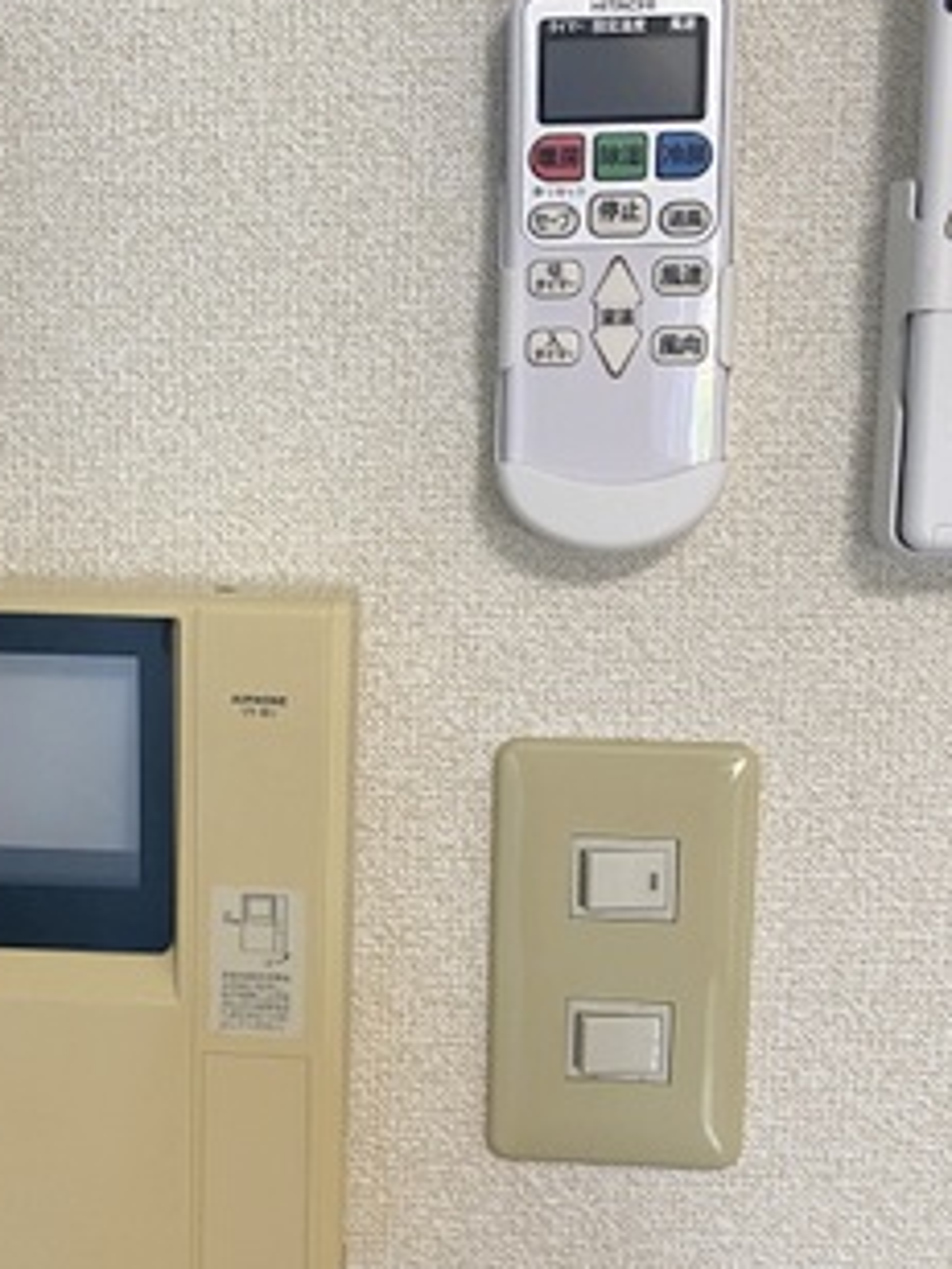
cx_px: 268
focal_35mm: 54
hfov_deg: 26.8
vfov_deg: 35.4
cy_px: 746
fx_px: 1980
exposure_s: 1/60
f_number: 1.8
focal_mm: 4.25
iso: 80
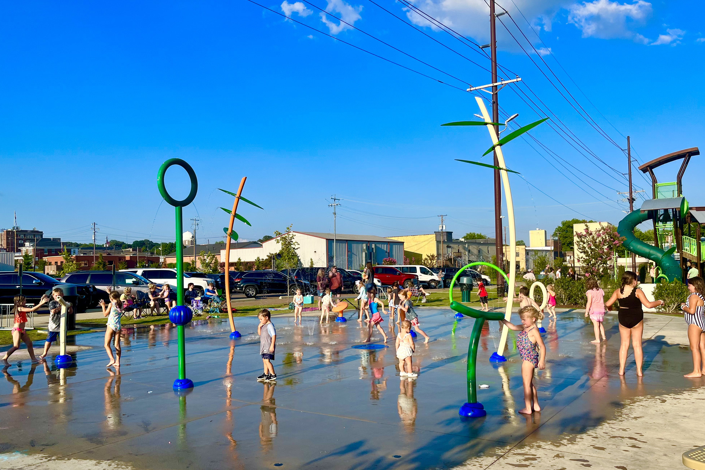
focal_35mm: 28
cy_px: 255
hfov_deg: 65.5
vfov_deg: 46.4
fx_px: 548
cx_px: 350
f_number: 1.6
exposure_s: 1/3521
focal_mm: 5.1
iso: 50
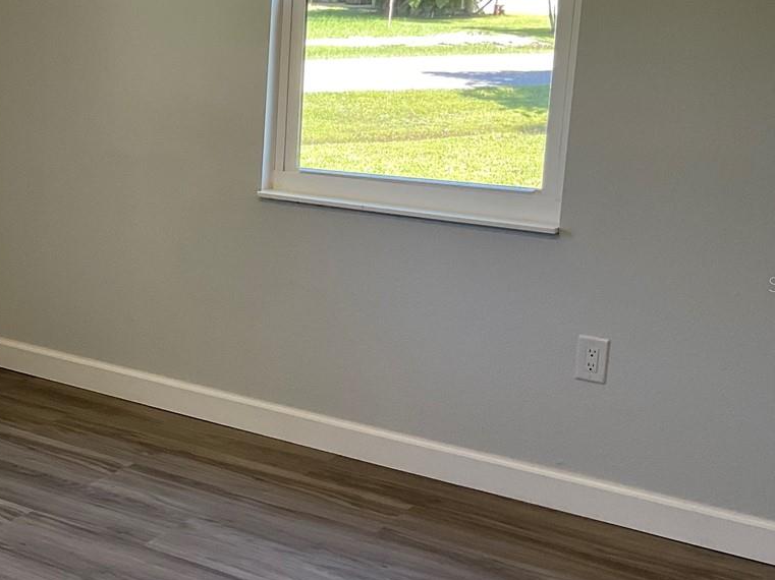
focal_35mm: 61
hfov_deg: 30.1
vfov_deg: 24.0
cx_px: 50
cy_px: 284
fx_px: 1365
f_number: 1.8
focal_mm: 3
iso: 32
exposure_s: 1/60
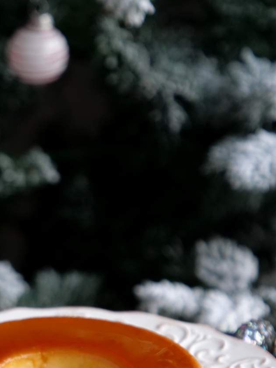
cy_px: 281
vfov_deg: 9.6
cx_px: 24
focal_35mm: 206
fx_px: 2191
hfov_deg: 7.2
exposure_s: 1/125
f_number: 4
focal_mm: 54
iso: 400
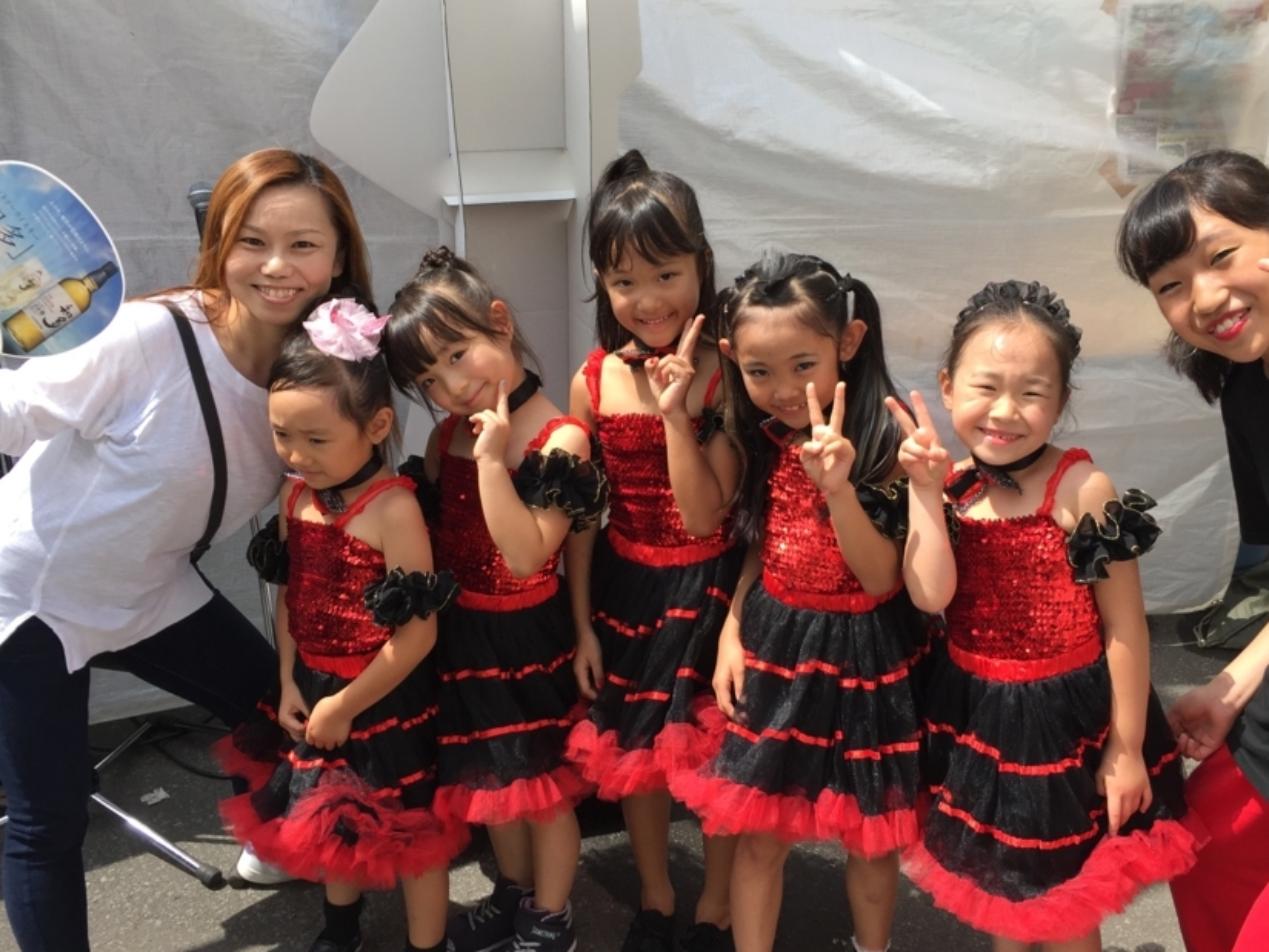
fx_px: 1320
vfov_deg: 39.7
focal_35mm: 36
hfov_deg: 51.3
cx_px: 675
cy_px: 492
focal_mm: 4.15
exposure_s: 1/1014
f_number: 2.2
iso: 32
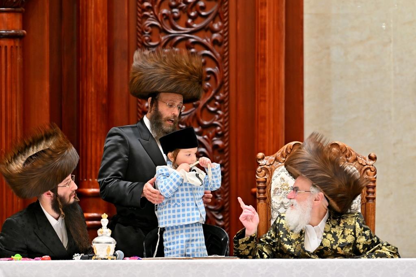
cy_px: 138
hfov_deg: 6.9
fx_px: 3465
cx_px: 208
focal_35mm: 300
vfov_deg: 4.6
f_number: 2.8
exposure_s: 1/320
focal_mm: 200
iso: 250
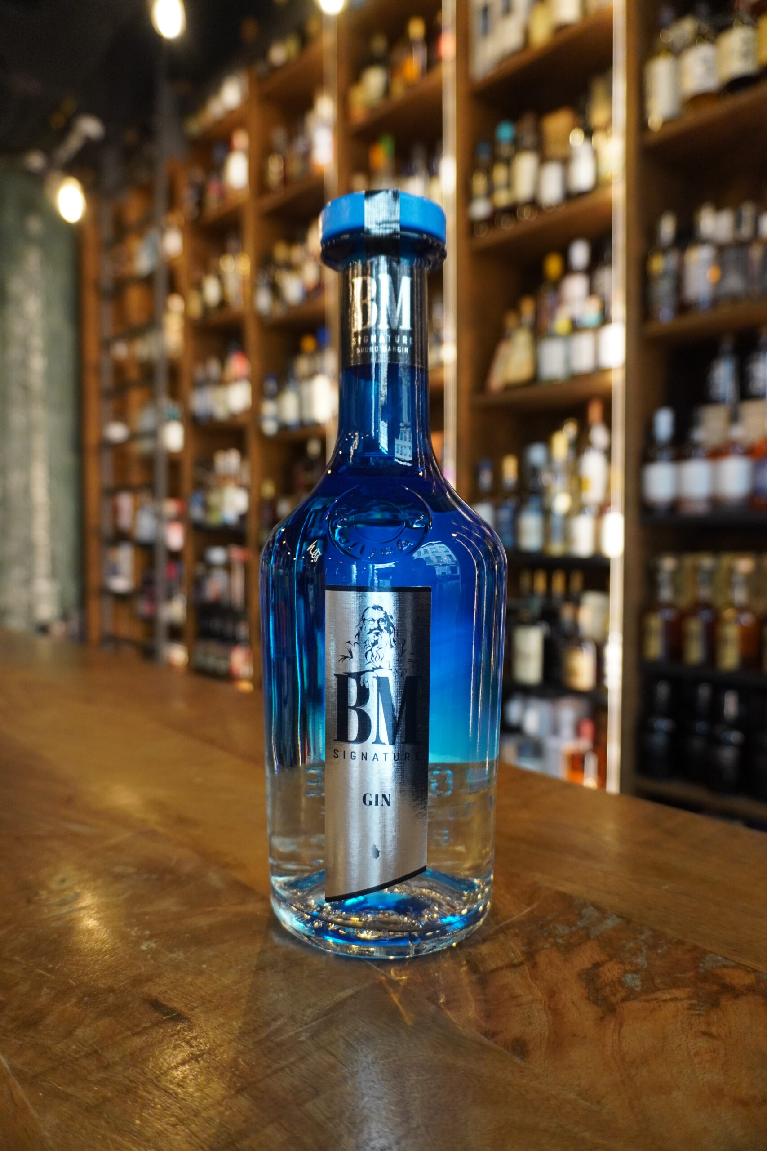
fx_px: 767
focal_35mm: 24
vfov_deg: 73.7
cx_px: 384
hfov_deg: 53.1
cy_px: 576
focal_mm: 16
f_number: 4
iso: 1600
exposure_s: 1/160
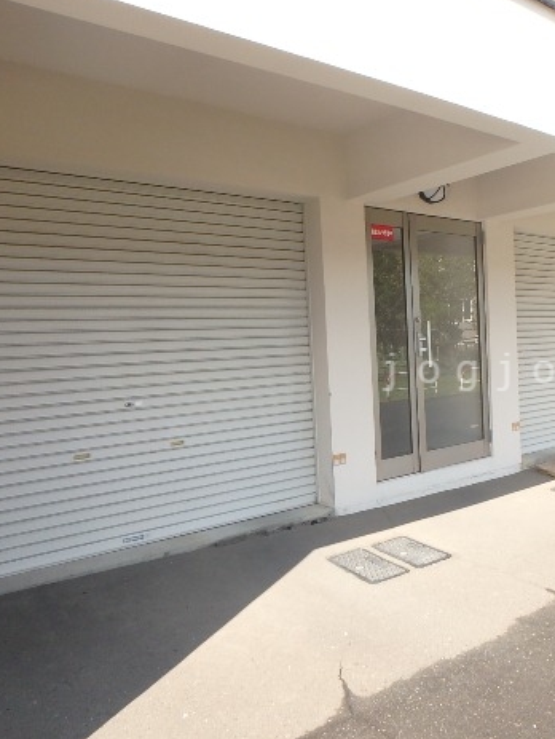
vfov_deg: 61.6
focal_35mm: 29
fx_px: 619
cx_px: 491
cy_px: 372
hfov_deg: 44.3
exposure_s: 1/320
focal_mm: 3.7
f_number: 3.5
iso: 125
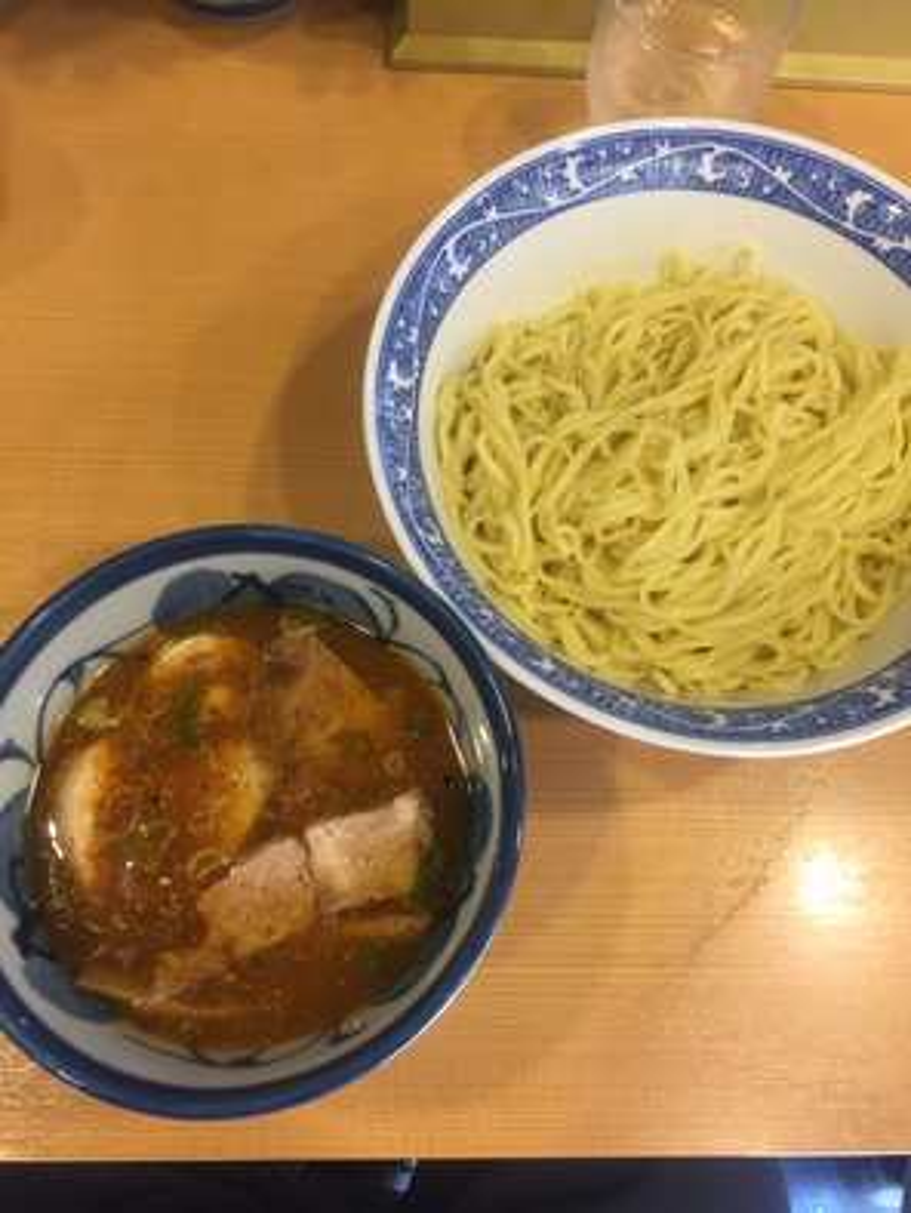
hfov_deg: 48.3
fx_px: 1017
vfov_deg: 61.6
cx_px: 456
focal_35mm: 29
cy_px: 606
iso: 50
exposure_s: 1/30
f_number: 2.2
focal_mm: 4.15
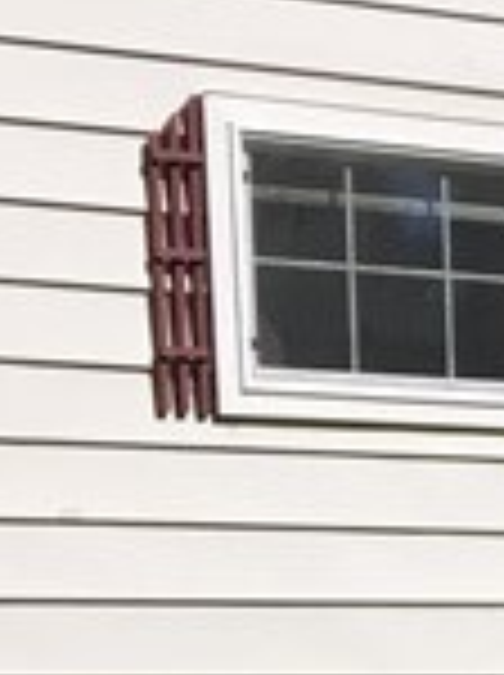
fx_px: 3855
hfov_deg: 6.6
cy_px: 994
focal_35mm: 198
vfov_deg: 9.7
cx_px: 1647
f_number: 2.2
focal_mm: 4.15
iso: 32
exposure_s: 1/2262
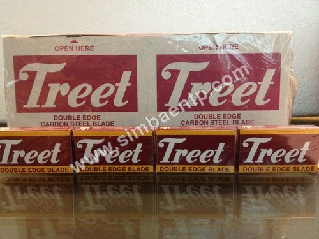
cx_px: 160
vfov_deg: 40.7
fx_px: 323
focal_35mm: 35
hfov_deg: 52.6
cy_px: 120
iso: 320
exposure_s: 1/20
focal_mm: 4.28
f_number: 2.4
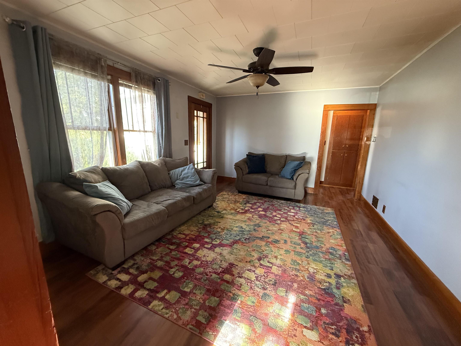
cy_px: 173
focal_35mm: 14
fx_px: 186
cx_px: 230
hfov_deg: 102.1
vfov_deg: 85.7
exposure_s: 1/60
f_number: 2.2
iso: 640
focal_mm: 2.22
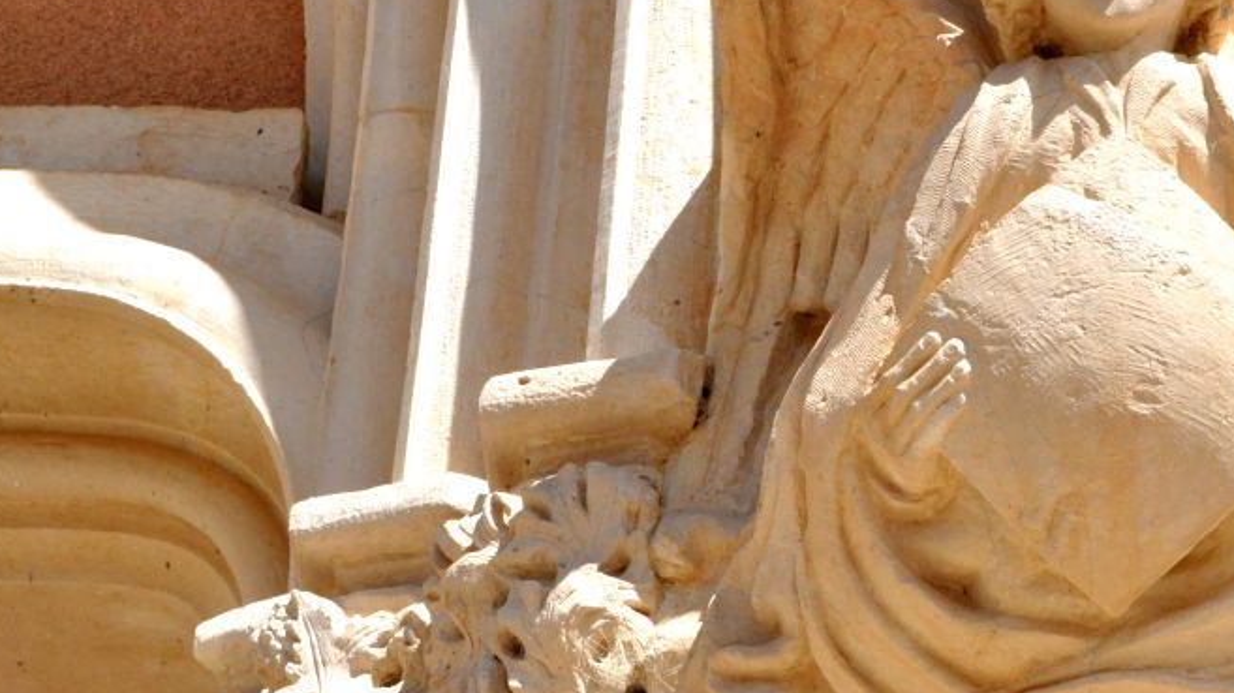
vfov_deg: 13.0
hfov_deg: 22.8
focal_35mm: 93
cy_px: 314
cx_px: 858
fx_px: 3042
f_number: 14
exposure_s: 1/800
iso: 1000
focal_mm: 38
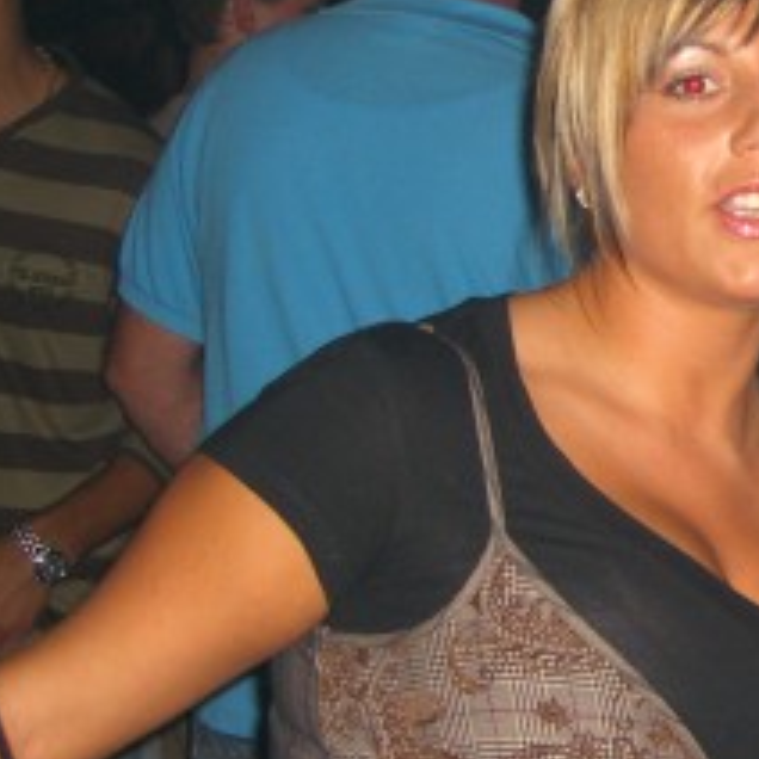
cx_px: 877
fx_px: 2357
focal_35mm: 95
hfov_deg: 17.5
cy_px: 279
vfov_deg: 18.3
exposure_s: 1/60
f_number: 2.8
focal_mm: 7.9
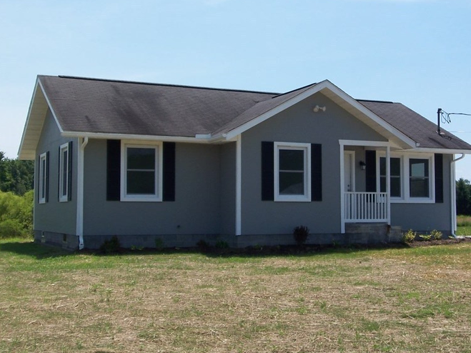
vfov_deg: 27.5
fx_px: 721
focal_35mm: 53
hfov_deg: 36.1
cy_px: 173
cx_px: 266
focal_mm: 6.4
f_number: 3.9
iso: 64
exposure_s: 1/640
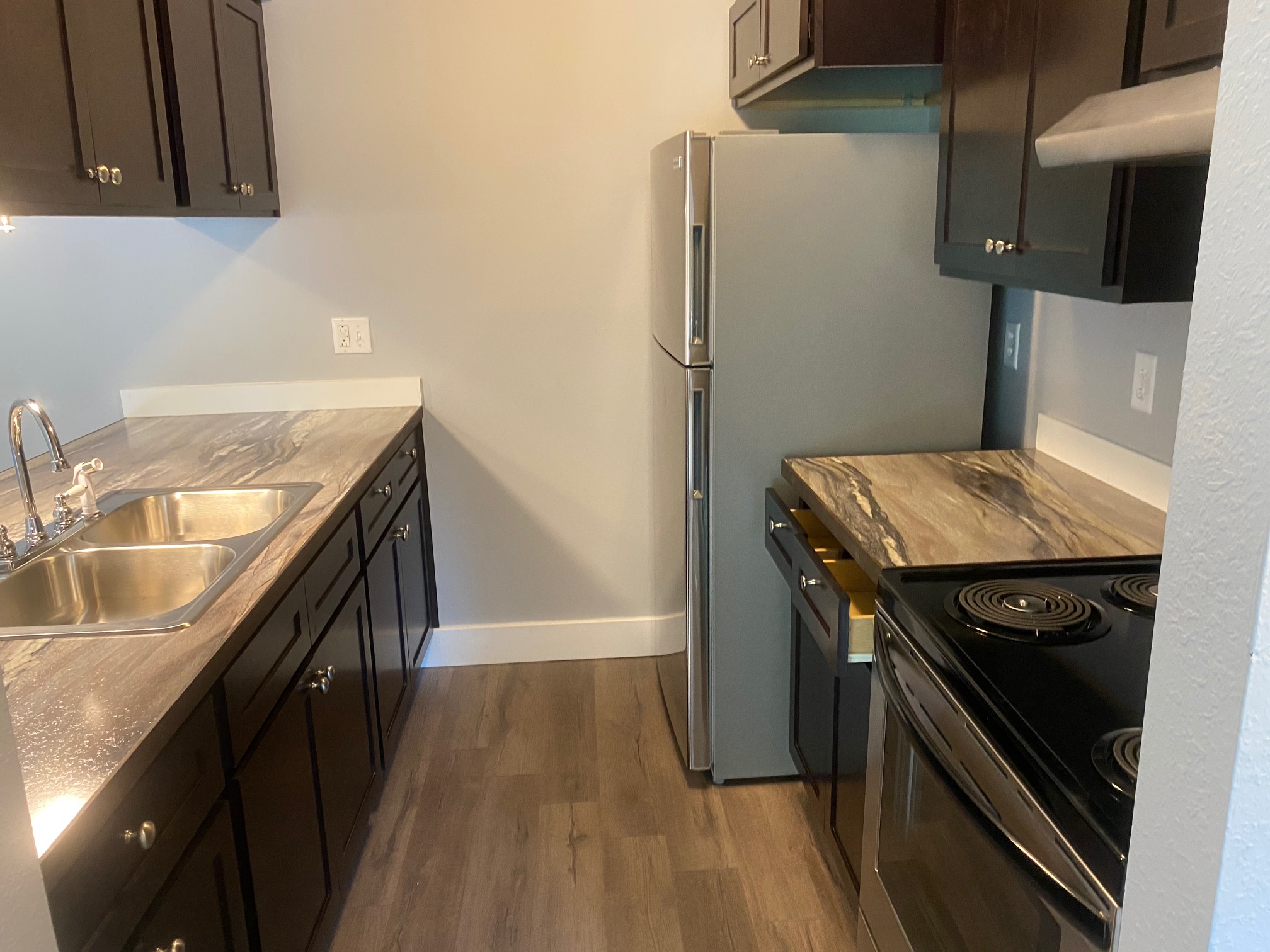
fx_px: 954
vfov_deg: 53.1
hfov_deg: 67.3
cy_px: 476
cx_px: 635
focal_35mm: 26
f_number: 1.8
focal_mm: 4.25
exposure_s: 1/60
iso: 320
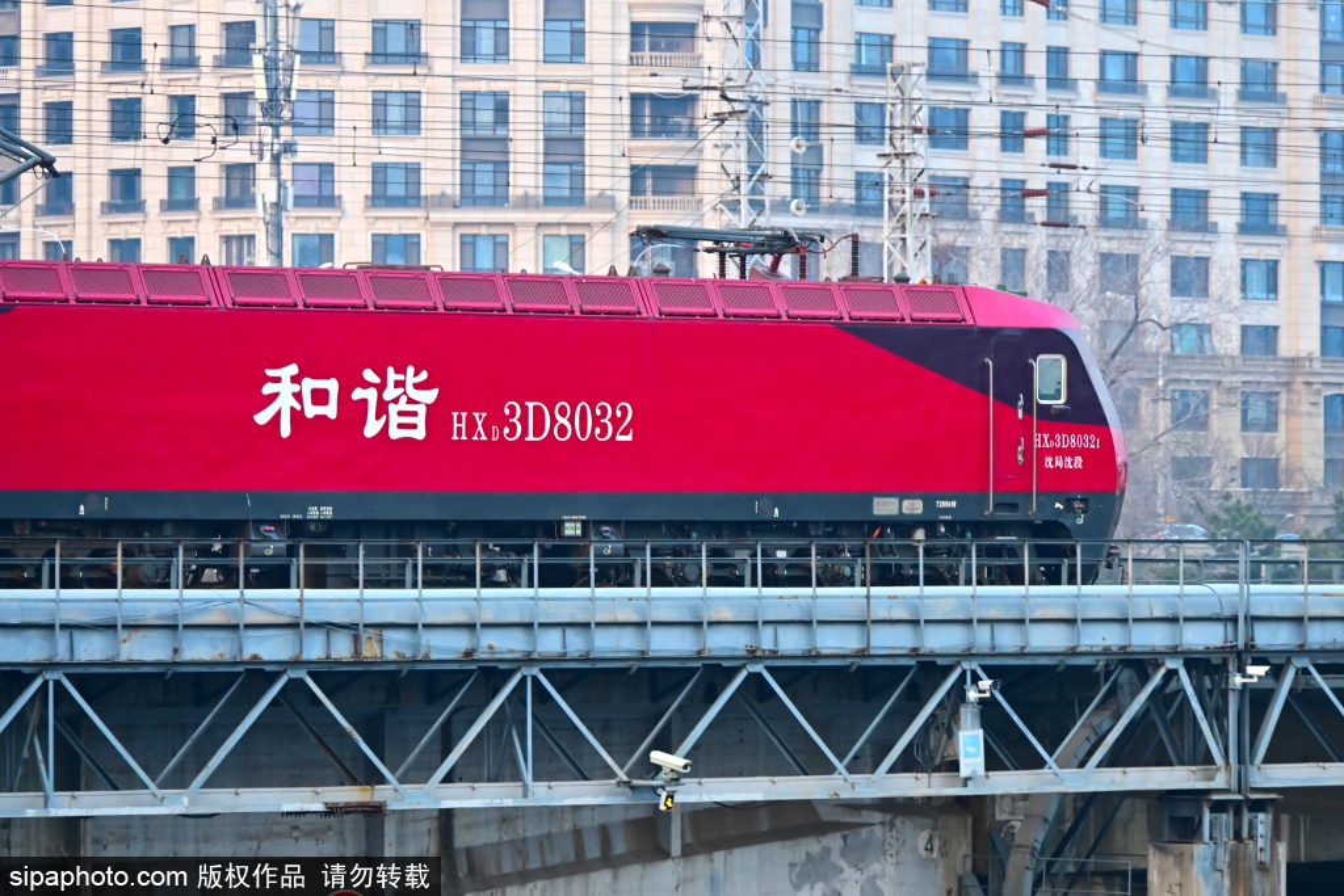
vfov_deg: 6.9
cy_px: 448
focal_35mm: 200
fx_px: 7467
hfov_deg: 10.3
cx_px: 672
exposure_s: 1/400
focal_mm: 200
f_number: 6.3
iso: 2000
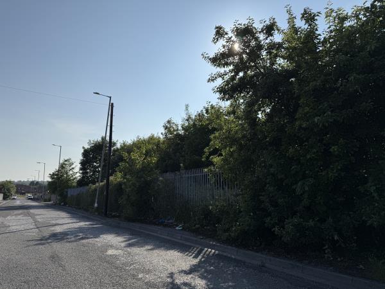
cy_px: 144
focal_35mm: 24
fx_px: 267
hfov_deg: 71.6
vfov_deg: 56.8
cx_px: 192
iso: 80
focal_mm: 6.76
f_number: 1.78
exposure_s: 1/10309
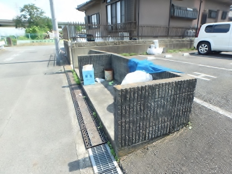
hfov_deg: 79.0
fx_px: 141
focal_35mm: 21
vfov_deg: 63.4
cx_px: 116
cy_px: 87
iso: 125
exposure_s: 1/400
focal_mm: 3.7
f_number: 3.5
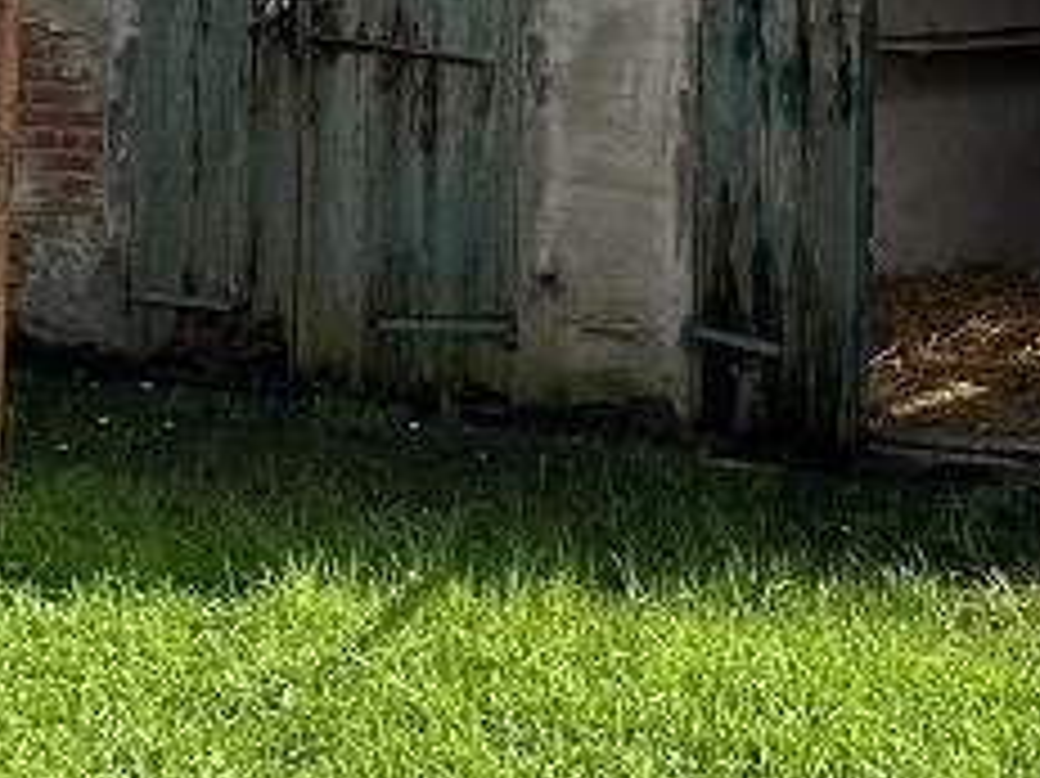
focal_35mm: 135
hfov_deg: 14.4
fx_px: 4054
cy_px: -652
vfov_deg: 10.3
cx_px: 1004
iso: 50
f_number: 1.5
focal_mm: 5.7
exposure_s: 1/2571
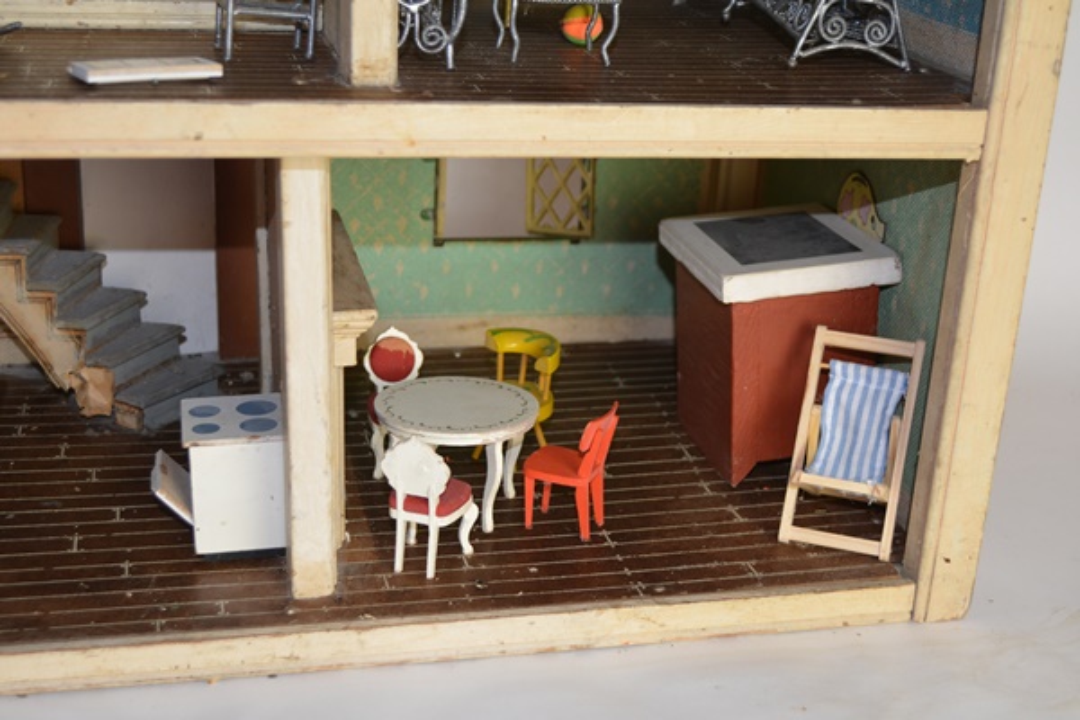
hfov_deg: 43.6
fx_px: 1350
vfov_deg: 29.9
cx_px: 540
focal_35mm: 45
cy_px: 360
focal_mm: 30
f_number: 4.5
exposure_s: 1/80
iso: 400
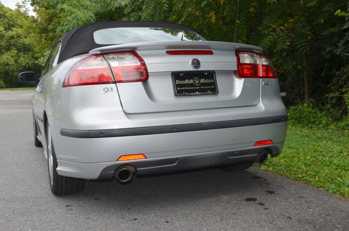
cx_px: 174
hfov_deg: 49.6
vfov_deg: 34.1
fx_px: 377
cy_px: 116
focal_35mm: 39
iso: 100
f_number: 5.6
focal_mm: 26
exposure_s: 1/200
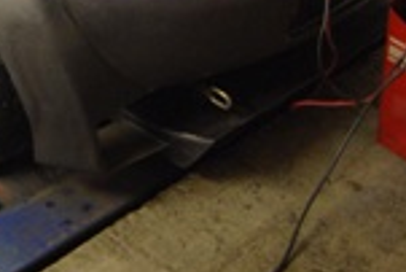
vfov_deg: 16.0
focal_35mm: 80
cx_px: 3
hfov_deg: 24.2
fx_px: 903
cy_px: -110
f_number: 3.5
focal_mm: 18
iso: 800
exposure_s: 1/15
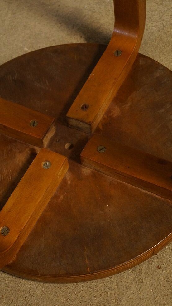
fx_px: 697
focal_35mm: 86
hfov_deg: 14.1
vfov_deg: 24.7
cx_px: 72
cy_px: 153
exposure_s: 1/15
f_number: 5.6
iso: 1600
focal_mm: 55
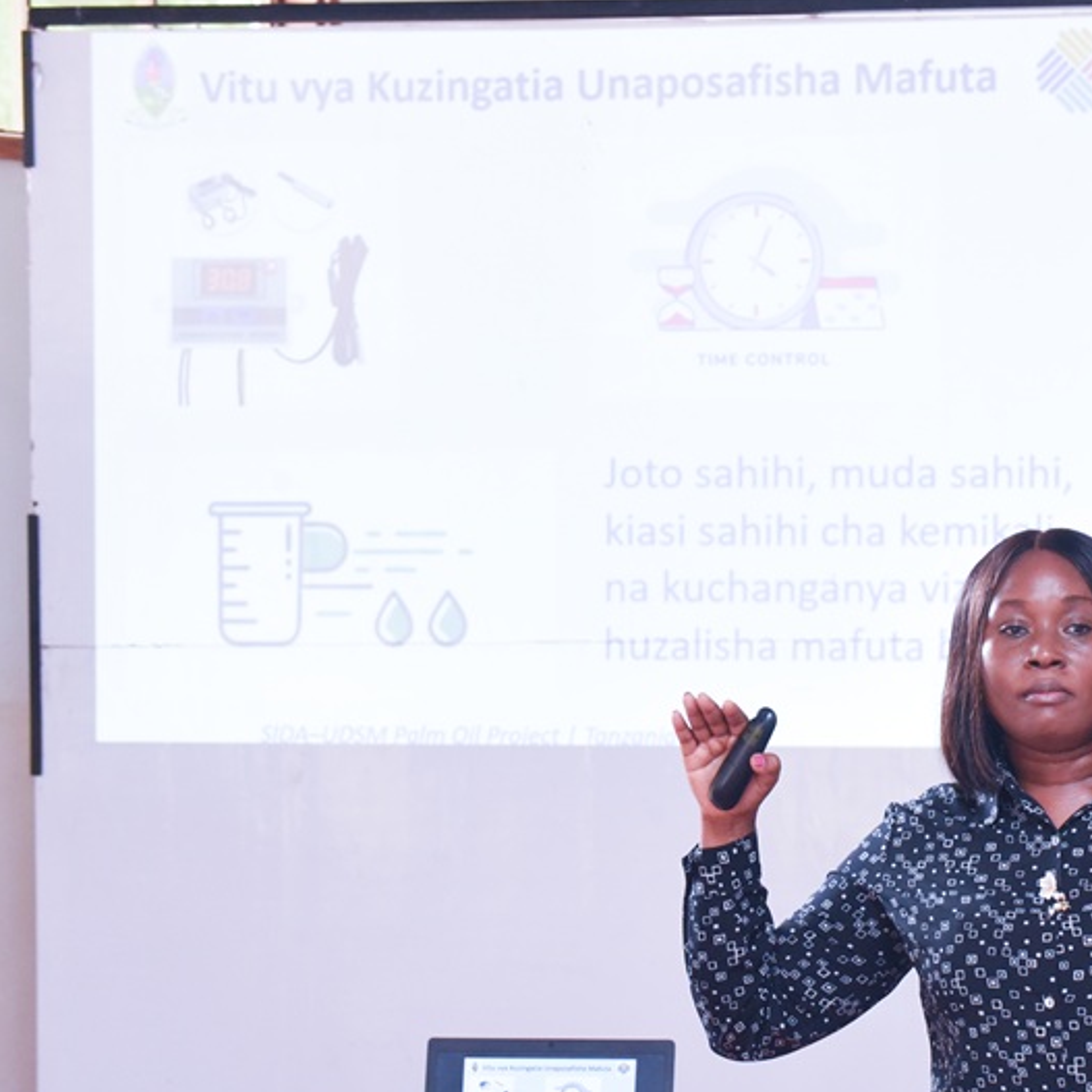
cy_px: 657
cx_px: 1032
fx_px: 6139
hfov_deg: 10.1
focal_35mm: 172
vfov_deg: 10.2
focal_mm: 105
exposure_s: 1/125
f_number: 8
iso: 5000
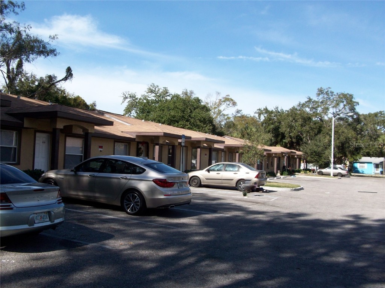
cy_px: 144
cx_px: 192
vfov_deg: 41.8
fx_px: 378
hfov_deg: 54.0
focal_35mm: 34
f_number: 5.5
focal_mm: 5.7
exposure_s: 1/278
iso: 64
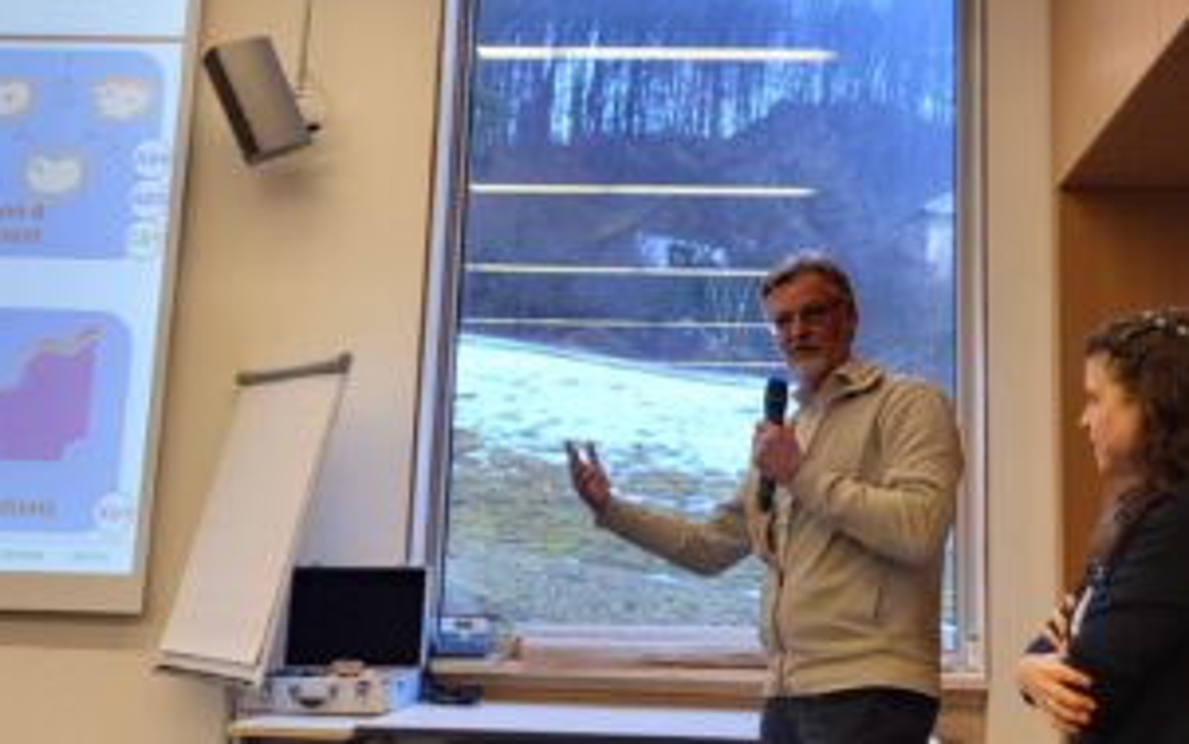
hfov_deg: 50.1
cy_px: 398
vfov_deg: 32.8
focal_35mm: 39
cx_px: 695
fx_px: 1264
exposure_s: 1/100
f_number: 1.8
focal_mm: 5.4
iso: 160
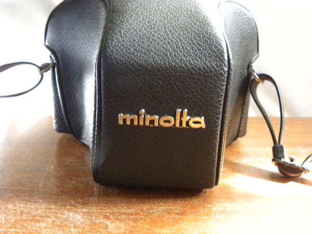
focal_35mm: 33
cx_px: 156
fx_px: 297
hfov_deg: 55.4
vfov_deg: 42.9
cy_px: 117
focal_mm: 5.9
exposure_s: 1/22.1
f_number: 2.8
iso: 400
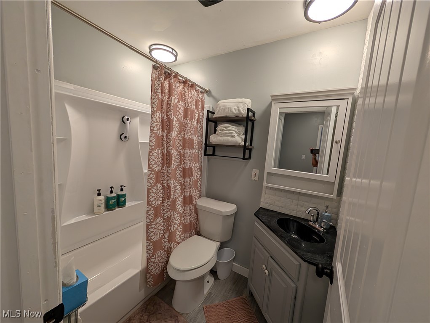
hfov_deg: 110.5
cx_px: 215
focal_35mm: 12
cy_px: 162
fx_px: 149
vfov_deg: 94.6
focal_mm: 2.02
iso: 55
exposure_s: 1/120
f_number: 1.7
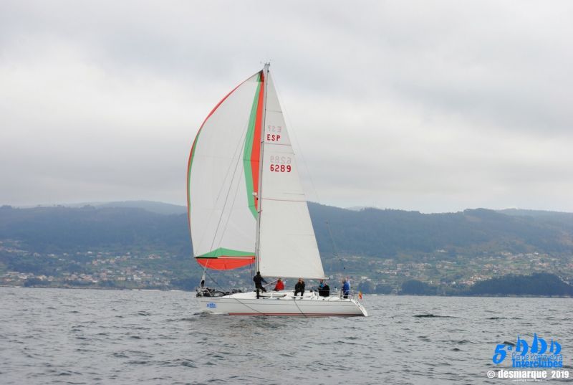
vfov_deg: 16.6
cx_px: 286
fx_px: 1316
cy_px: 192
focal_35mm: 82
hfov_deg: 24.6
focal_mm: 55
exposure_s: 1/250
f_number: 8
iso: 100
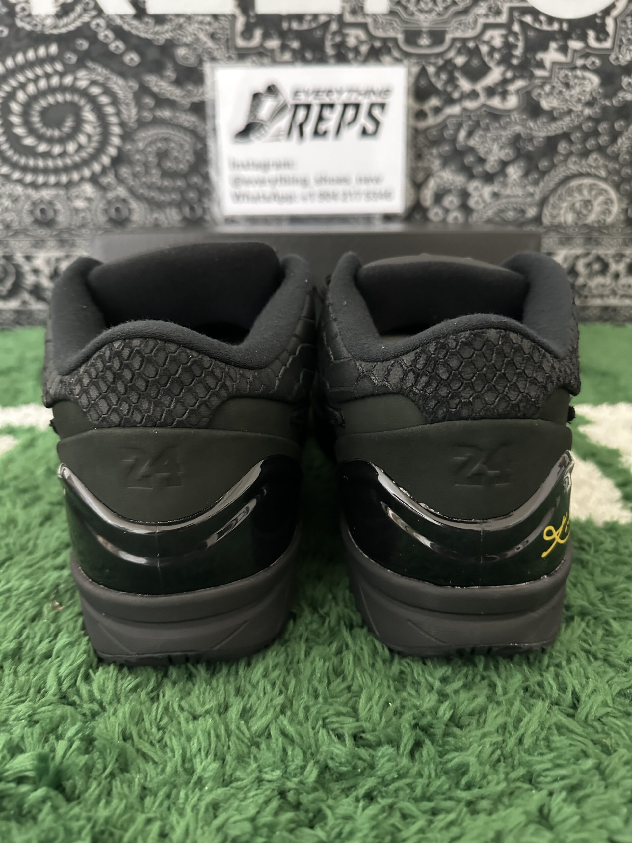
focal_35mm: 24
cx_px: 316
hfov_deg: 56.8
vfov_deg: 71.6
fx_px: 584
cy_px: 422
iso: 800
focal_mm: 6.86
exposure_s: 1/25
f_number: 1.78
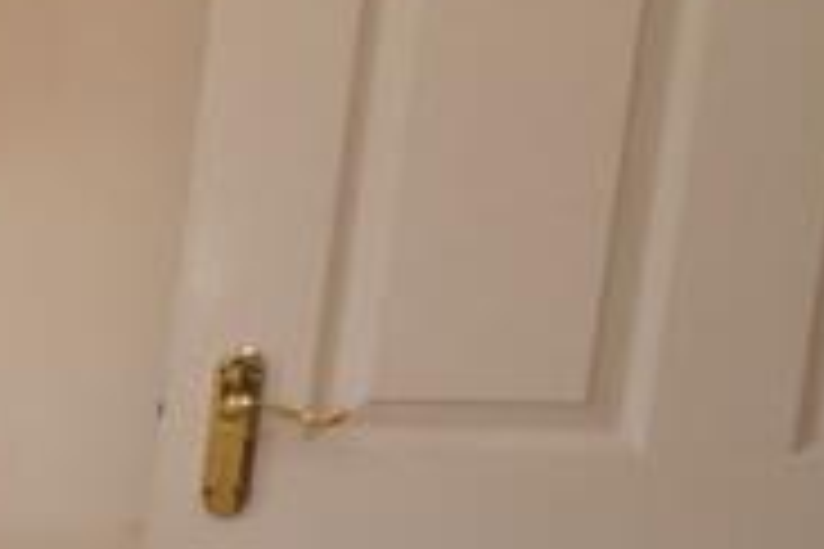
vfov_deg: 15.6
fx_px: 1923
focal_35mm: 84
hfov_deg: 13.4
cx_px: -1360
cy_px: 682
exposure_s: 1/100
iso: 400
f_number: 5
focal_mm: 10
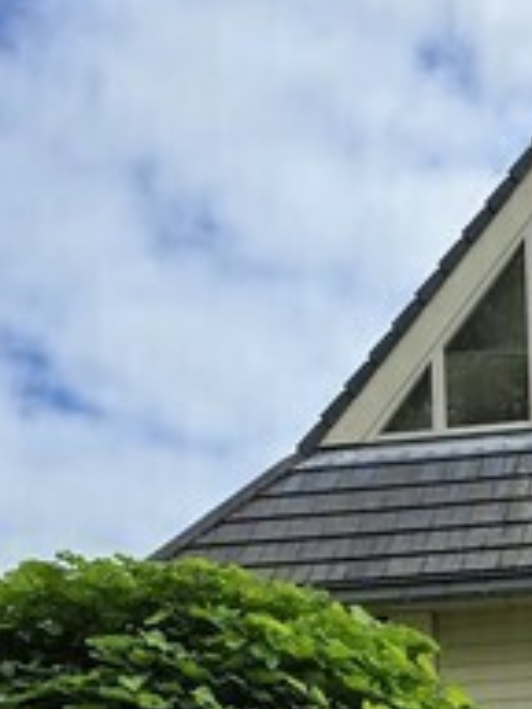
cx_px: 617
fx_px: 1885
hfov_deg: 15.5
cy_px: 698
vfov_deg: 20.7
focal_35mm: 92
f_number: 1.7
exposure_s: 1/1139
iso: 12
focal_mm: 6.3
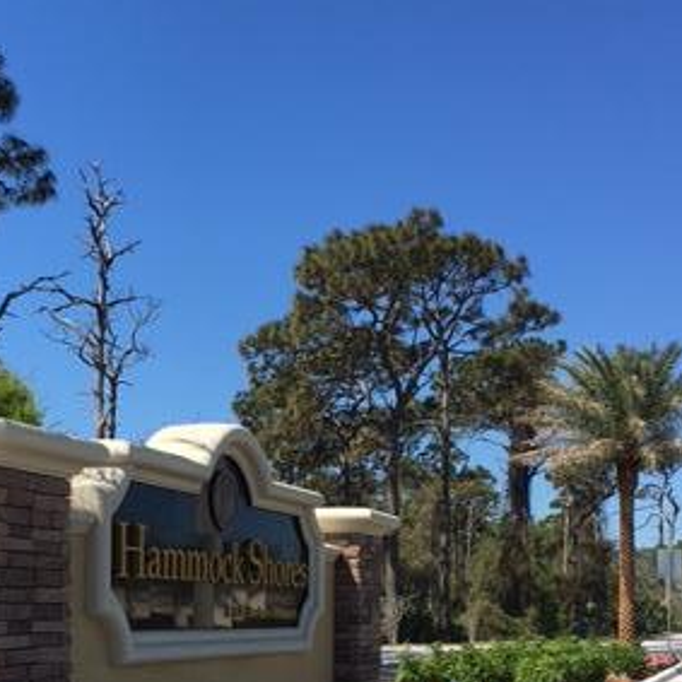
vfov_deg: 28.5
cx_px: 296
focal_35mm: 58
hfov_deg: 29.5
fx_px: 1293
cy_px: 602
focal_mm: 4.15
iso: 25
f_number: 2.2
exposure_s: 1/1570
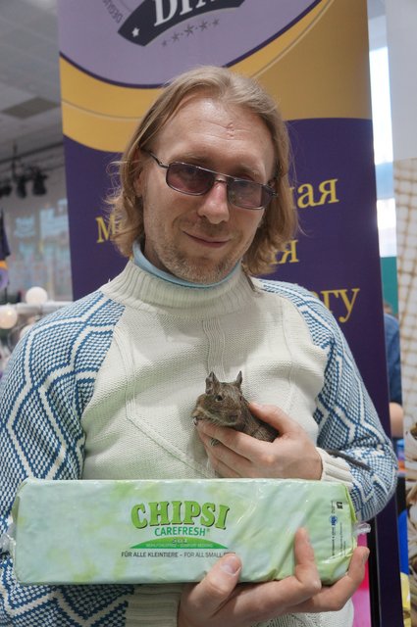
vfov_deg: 57.3
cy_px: 314
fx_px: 575
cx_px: 208
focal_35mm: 33
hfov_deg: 39.9
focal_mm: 22
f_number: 4
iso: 640
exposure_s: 1/160
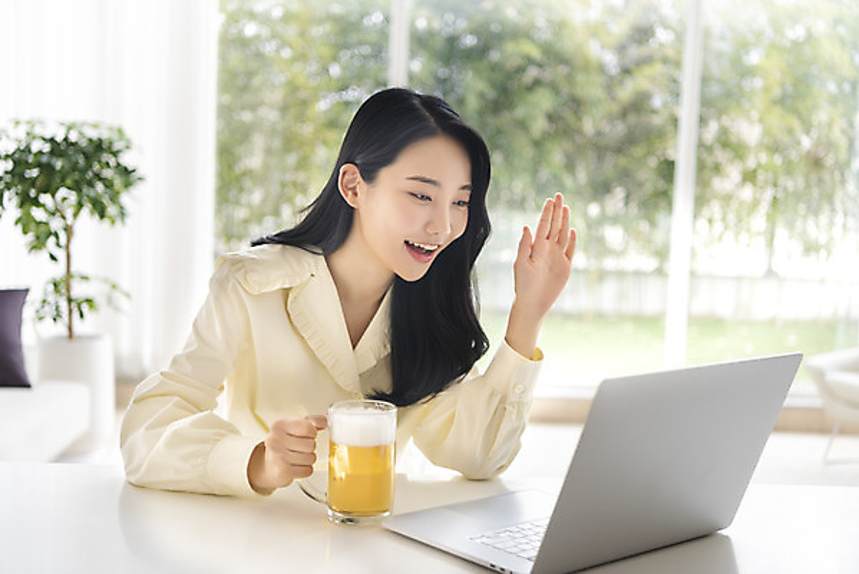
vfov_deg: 26.0
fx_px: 1241
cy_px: 287
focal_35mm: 52
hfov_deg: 38.2
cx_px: 430
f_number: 2.8
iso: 200
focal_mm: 52
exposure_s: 1/100
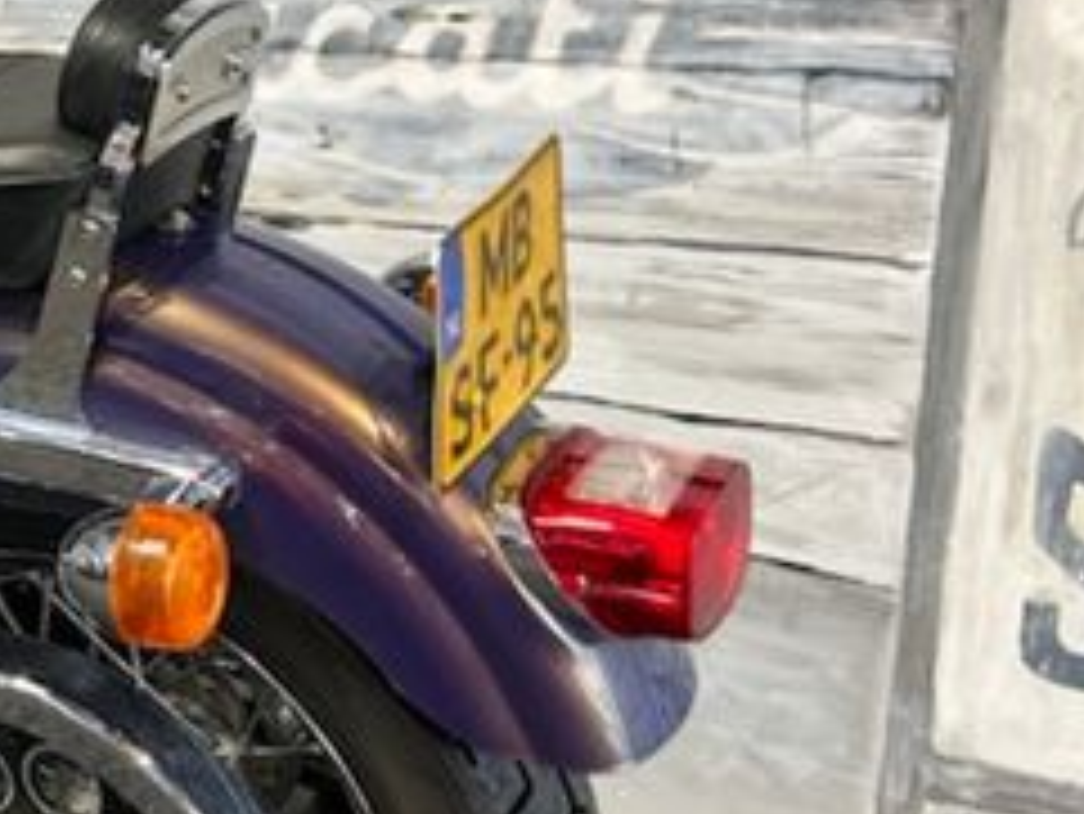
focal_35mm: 69
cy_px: 328
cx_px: -315
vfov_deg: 21.3
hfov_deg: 24.6
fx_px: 2162
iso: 80
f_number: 1.5
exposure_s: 1/50
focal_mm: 5.7
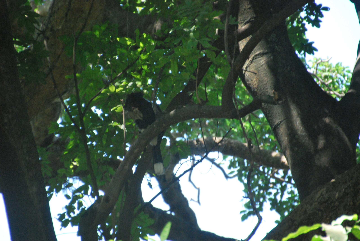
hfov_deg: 5.1
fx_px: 4055
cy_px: 120
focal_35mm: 405
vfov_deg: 3.4
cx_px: 180
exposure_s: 1/500
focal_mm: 270
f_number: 6.3
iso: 1600
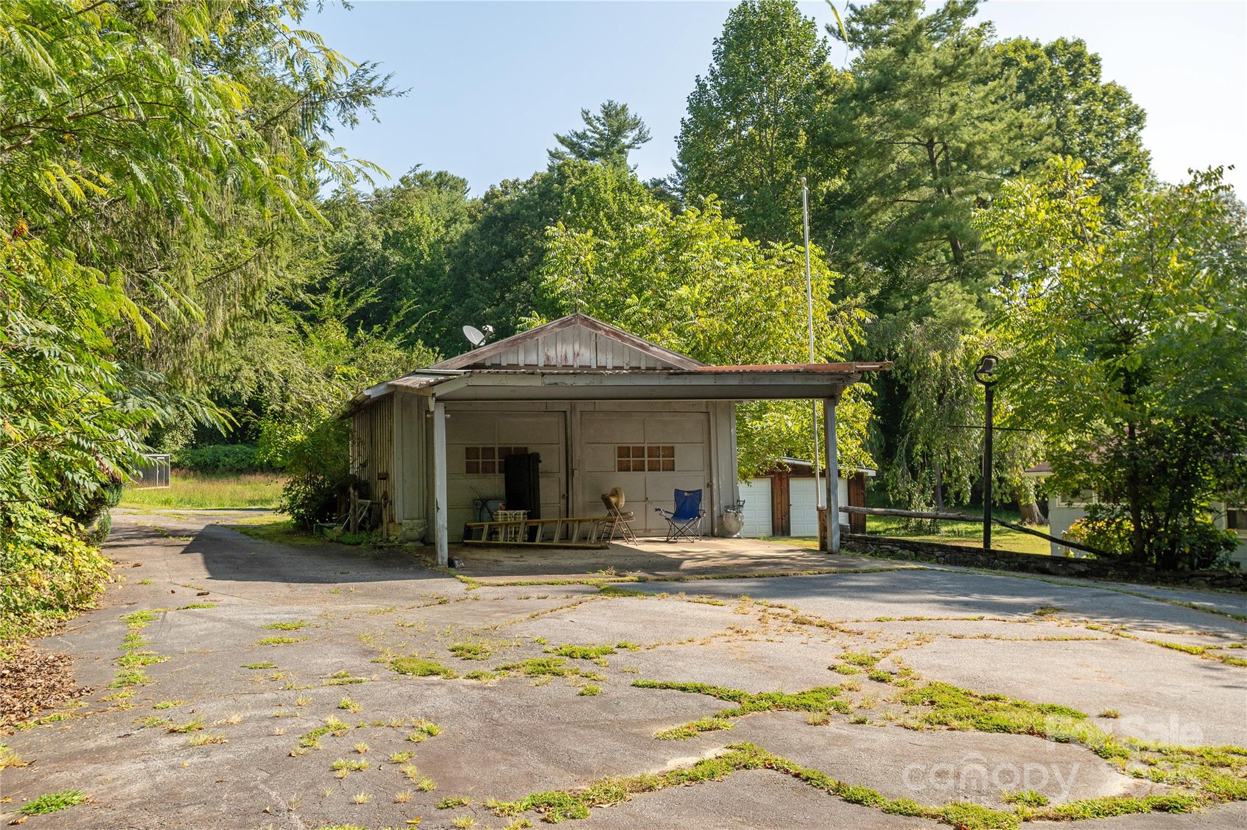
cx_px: 624
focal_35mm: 35
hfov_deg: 54.5
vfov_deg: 37.8
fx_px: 1211
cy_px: 415
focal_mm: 35
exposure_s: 1/800
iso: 320
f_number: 7.1
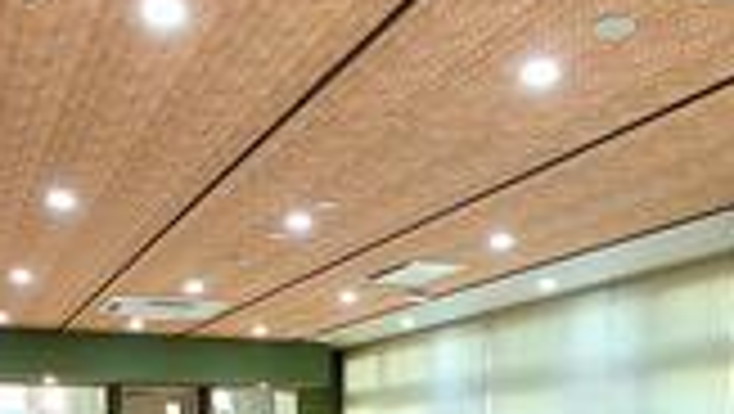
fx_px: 1013
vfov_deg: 20.7
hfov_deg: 39.8
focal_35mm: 52
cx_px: 365
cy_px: 562
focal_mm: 1.74
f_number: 2.2
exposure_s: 1/50
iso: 125
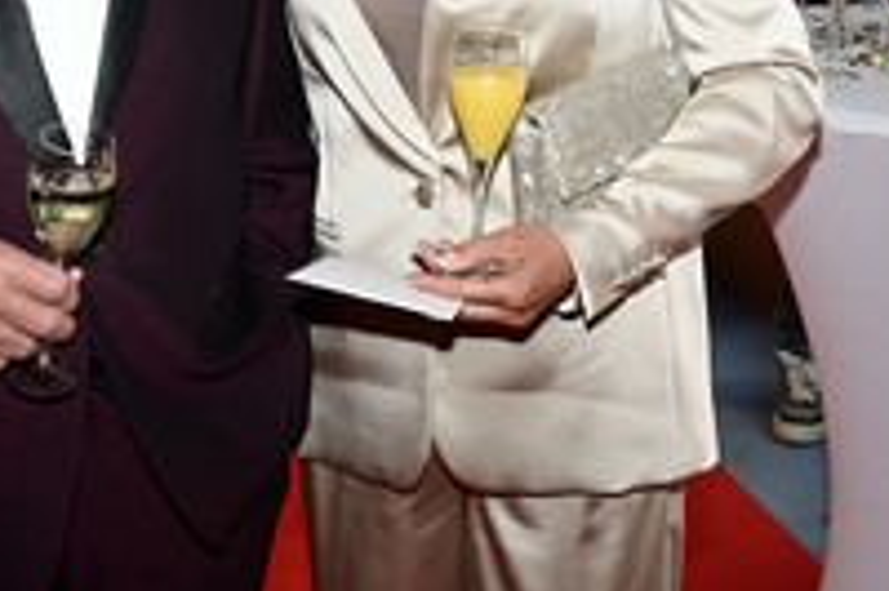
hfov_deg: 31.5
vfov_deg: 20.6
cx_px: 247
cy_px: -49
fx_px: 1554
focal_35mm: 63
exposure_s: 1/200
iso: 1250
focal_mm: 28
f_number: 5.6
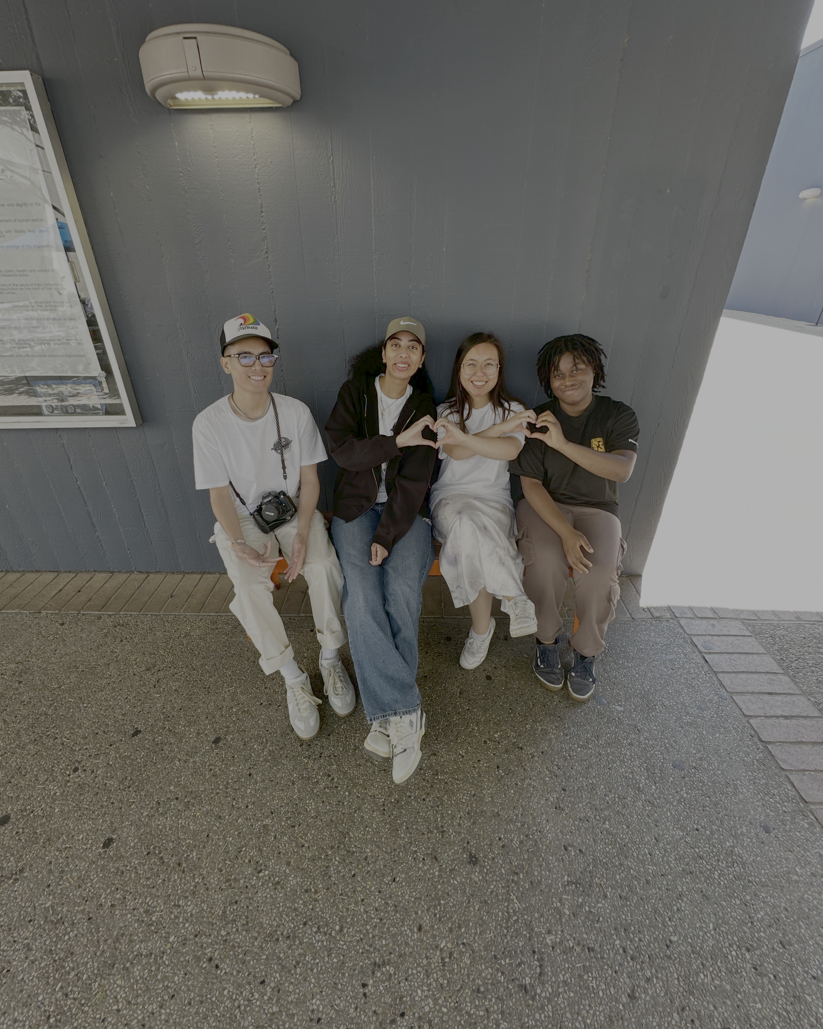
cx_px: 402
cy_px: 501
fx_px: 457
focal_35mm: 15
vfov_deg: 96.8
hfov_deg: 84.0
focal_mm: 2.22
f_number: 2.2
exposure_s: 1/99
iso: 50
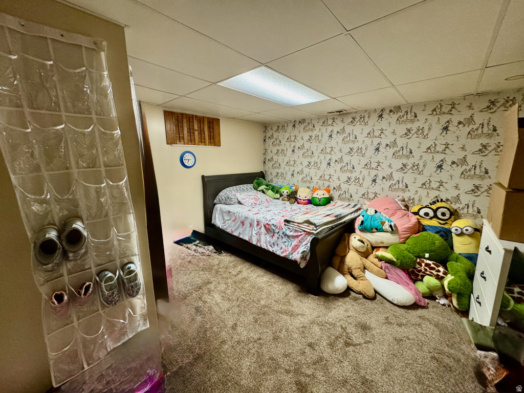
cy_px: 196
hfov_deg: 102.1
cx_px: 262
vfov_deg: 85.7
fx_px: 212
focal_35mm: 14
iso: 400
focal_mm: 2.22
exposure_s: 1/60
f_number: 2.2
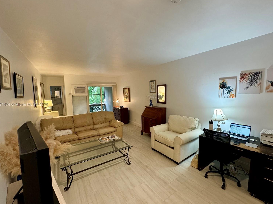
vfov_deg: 81.7
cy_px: 105
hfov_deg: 98.2
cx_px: 136
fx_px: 118
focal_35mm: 15
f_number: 2.2
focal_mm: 2.22
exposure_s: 1/60
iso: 250
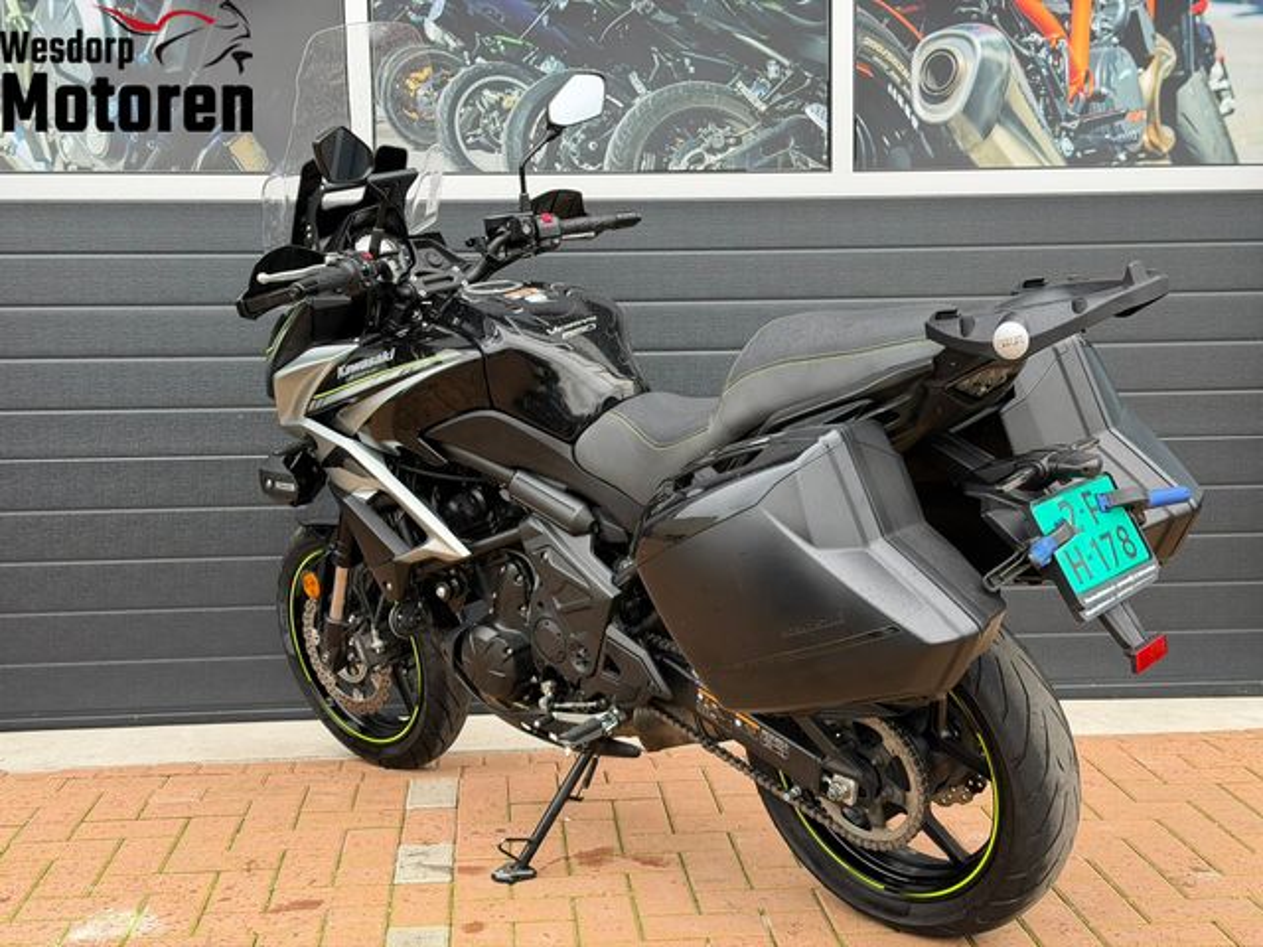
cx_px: 632
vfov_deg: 30.3
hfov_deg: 39.7
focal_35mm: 48
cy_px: 474
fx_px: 1751
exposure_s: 1/217
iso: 64
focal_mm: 6.76
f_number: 1.78
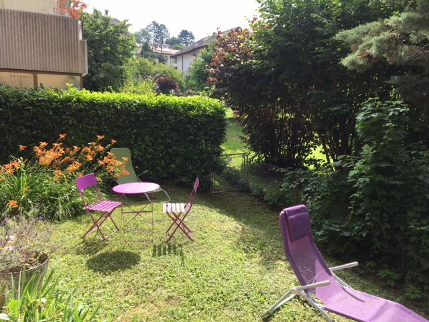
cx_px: 214
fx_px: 359
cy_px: 161
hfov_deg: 61.7
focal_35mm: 29
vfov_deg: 48.2
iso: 25
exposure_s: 1/523
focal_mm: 4.15
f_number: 2.2
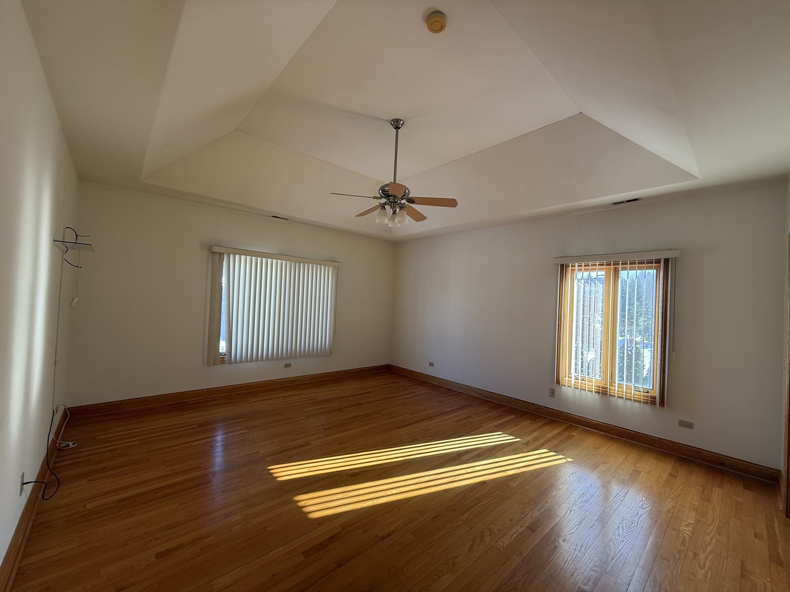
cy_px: 296
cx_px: 395
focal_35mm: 14
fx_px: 320
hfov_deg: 102.1
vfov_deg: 85.7
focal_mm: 2.22
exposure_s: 1/132
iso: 64
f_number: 2.2
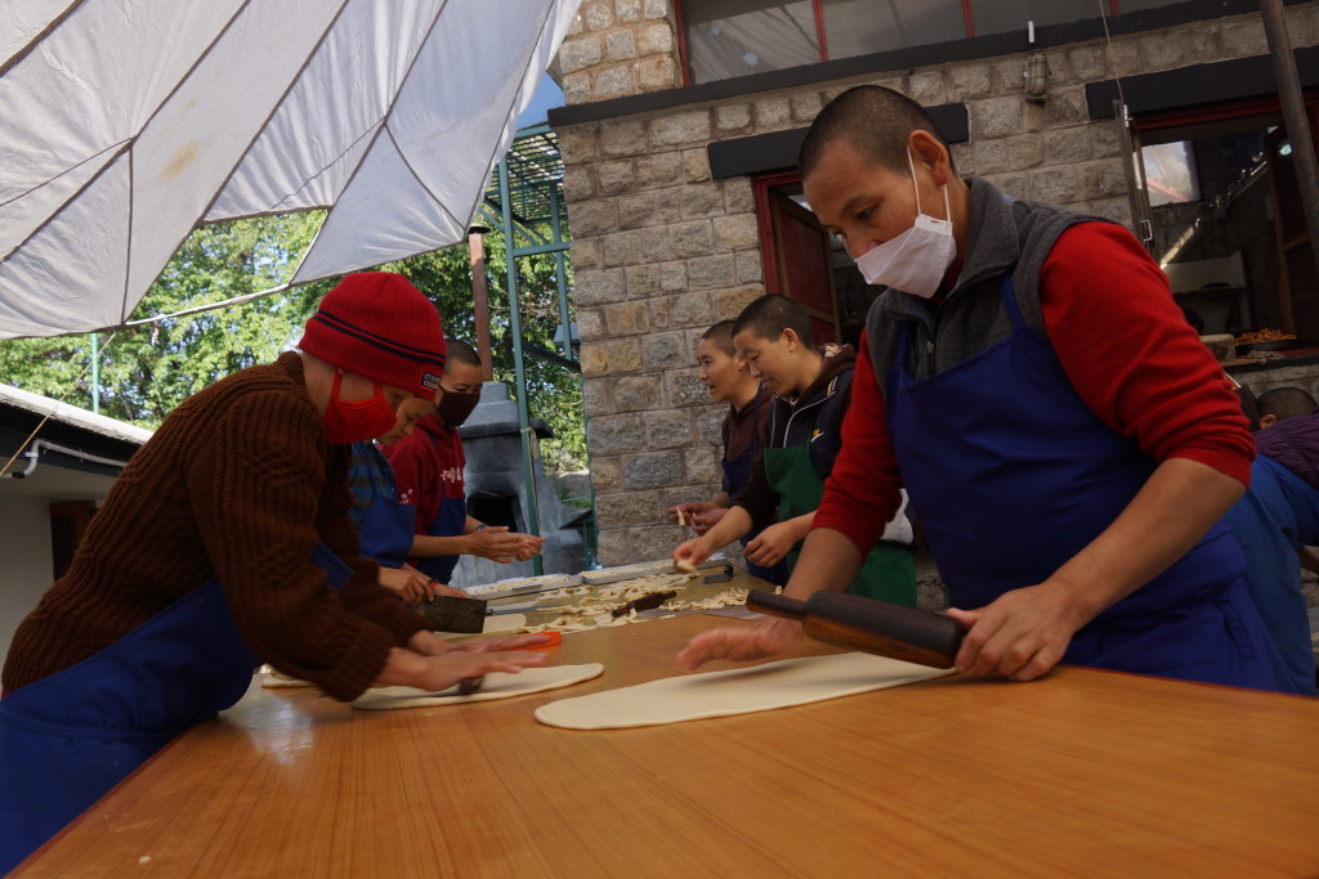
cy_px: 440
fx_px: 989
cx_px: 660
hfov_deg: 67.4
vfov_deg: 47.9
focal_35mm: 27
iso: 100
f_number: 5
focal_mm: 18
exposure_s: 1/100
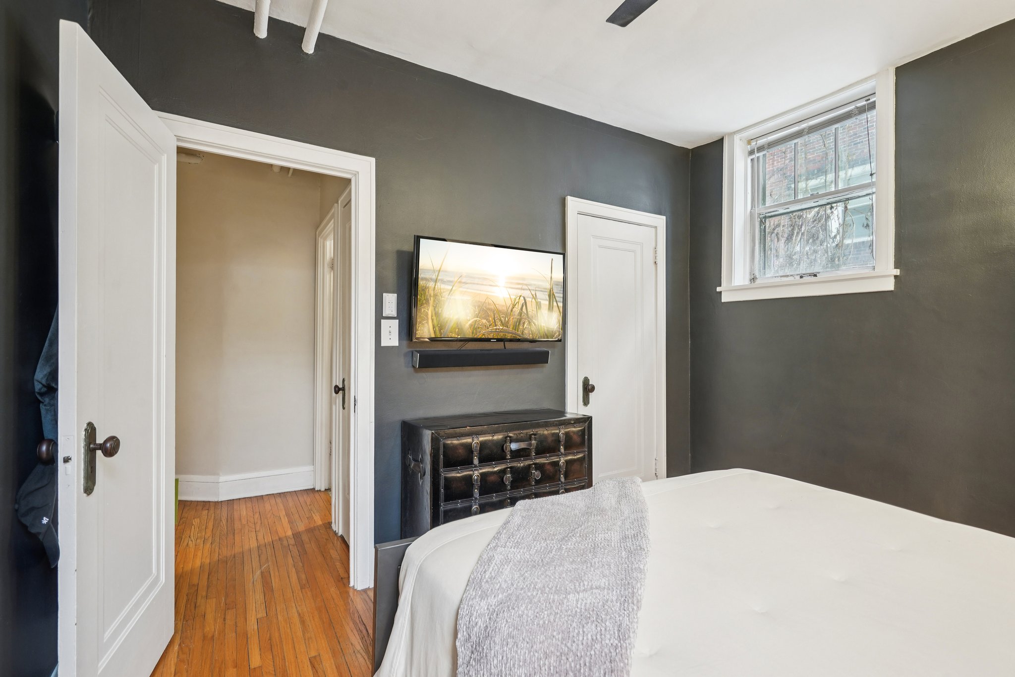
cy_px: 338
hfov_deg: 96.7
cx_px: 508
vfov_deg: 73.7
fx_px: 451
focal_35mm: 16
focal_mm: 16
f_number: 8
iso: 400
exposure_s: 1/2.5
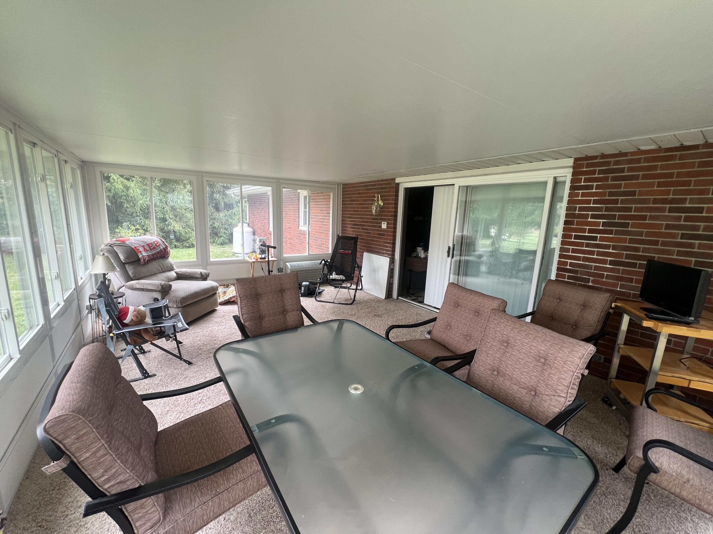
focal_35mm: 13
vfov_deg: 89.9
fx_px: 268
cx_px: 356
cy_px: 267
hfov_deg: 106.2
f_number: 1.8
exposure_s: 1/99
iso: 125
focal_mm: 1.57
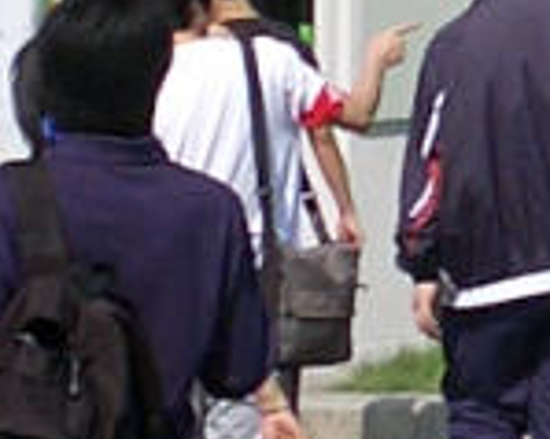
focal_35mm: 242
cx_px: 1458
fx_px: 3937
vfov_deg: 6.3
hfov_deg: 7.3
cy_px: -336
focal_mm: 5.6
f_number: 3.5
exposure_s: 1/800
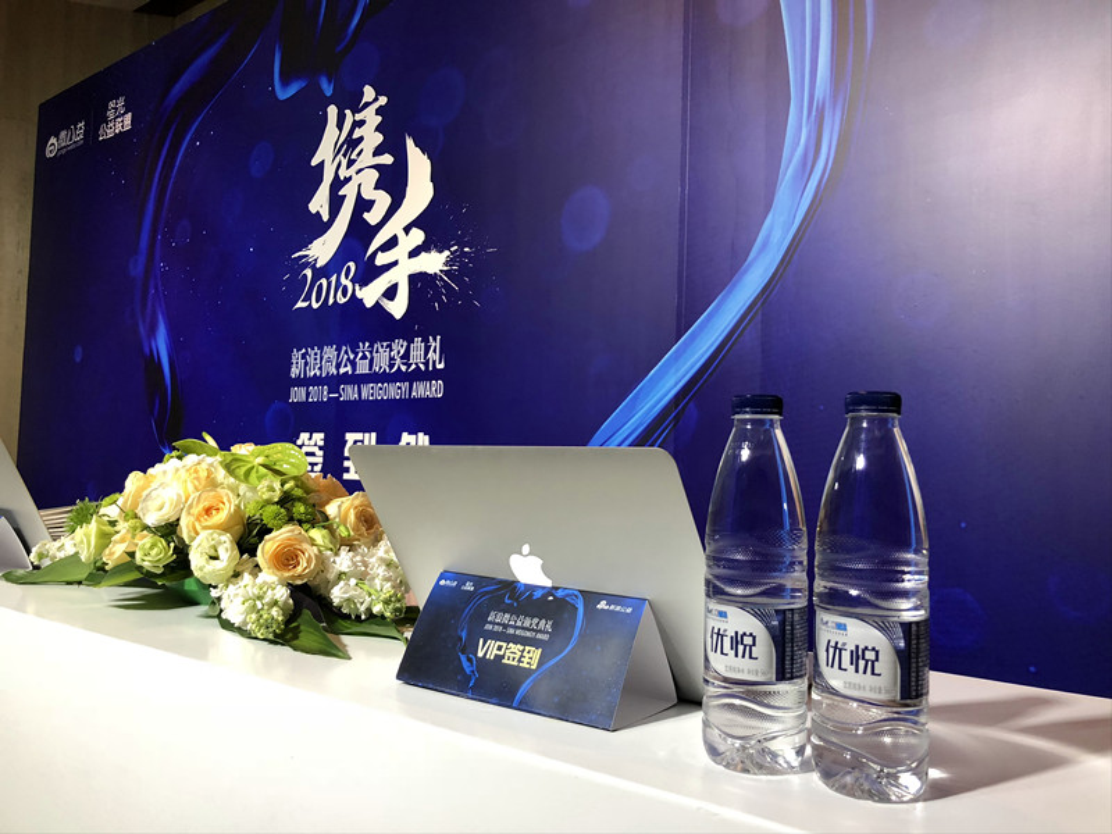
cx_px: 556
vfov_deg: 49.7
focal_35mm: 28
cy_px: 417
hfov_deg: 63.4
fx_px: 899
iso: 40
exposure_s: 1/17
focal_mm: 4
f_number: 1.8
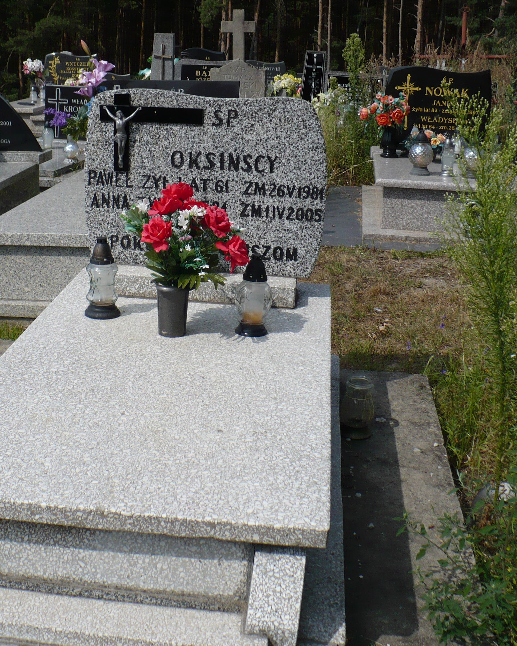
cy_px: 325
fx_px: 937
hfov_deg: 30.7
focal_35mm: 49
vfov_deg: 38.0
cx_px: 201
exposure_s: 1/320
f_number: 8
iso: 100
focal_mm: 6.1
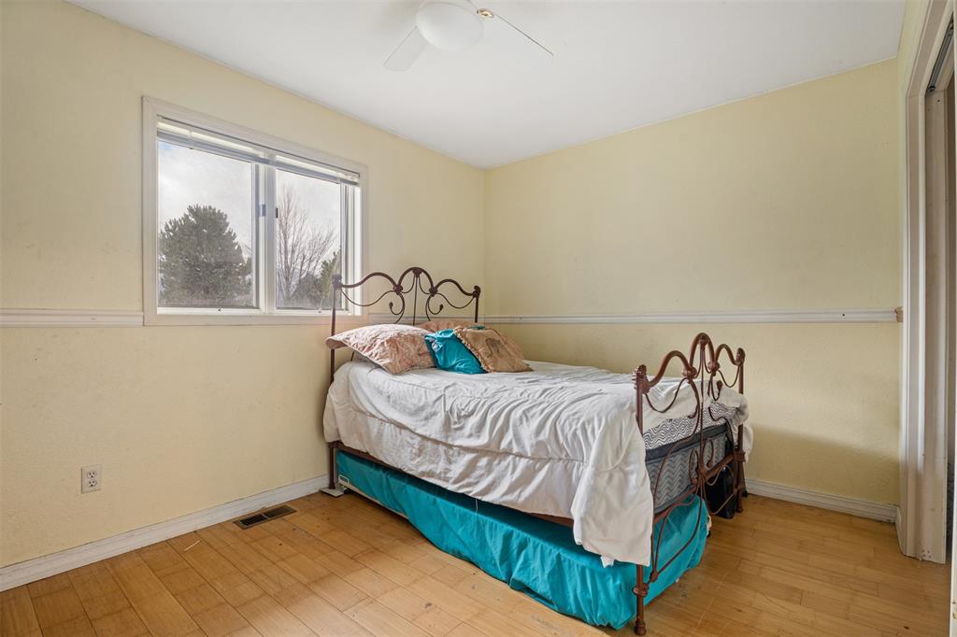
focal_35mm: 17
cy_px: 318
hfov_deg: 93.3
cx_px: 478
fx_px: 452
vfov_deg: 70.4
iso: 250
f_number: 9
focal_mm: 17
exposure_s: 1/2.5
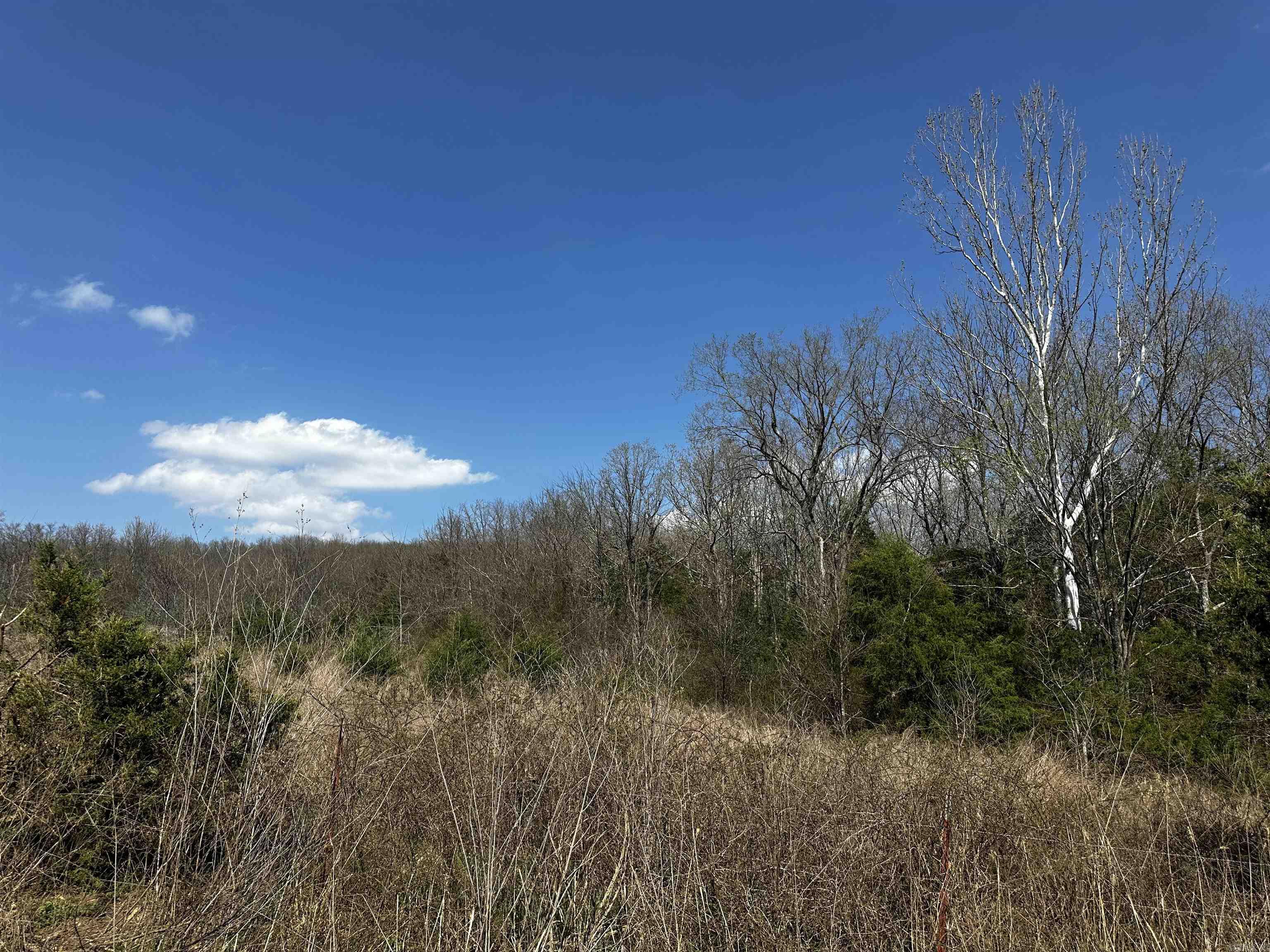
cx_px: 635
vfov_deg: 56.8
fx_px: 881
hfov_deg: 71.6
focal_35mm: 24
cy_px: 476
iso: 80
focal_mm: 6.86
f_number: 1.78
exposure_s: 1/4762
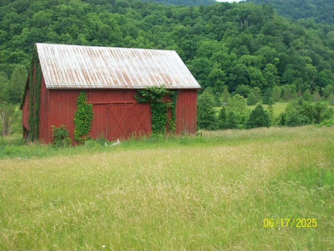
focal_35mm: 42
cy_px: 126
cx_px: 167
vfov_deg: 34.3
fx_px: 405
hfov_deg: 44.8
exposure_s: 1/320
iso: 80
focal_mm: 7.1
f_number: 3.2
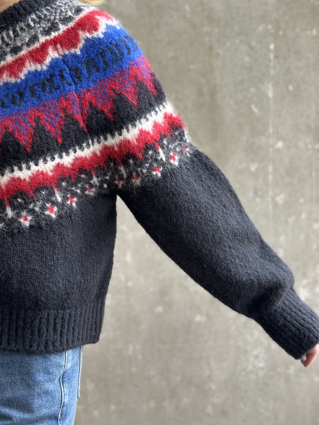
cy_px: 212
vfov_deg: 39.7
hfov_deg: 30.3
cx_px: 160
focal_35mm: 48
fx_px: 590
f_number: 1.78
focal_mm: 6.86
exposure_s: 1/64
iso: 125
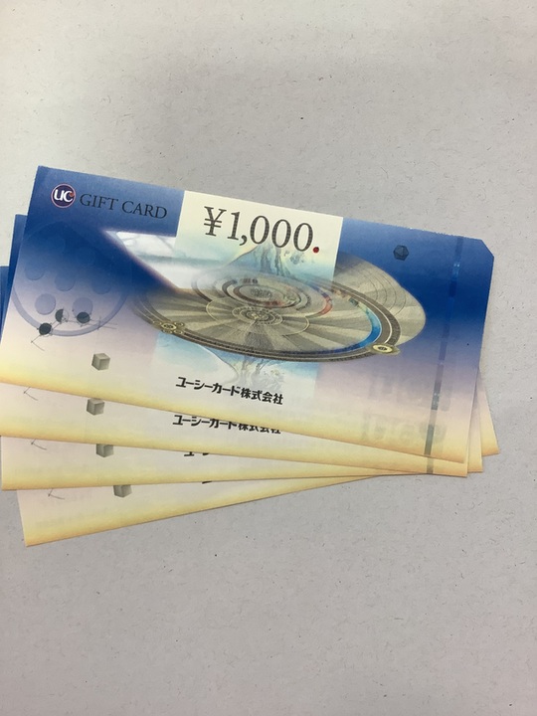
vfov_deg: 58.4
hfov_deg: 45.4
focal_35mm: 31
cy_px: 358
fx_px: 641
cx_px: 268
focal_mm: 3.3
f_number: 2.4
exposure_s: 1/60
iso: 50
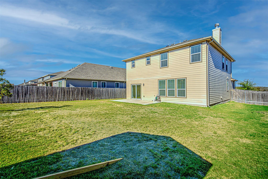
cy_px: 90
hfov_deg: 96.7
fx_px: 119
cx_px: 134
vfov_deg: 73.8
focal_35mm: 16
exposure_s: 1/2000
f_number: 4.5
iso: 125
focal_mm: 16
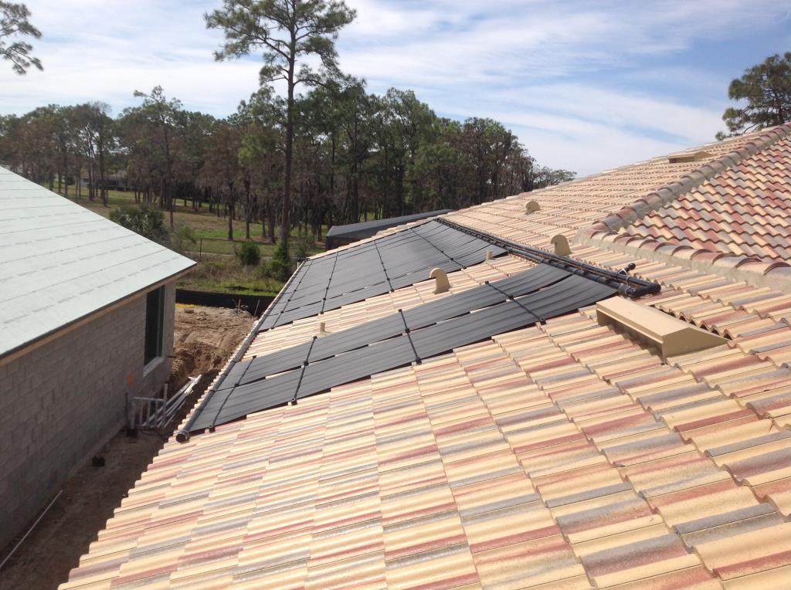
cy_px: 295
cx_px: 396
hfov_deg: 52.7
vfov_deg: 40.6
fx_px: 798
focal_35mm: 35
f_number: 2.4
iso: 50
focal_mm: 4.28
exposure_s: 1/3367
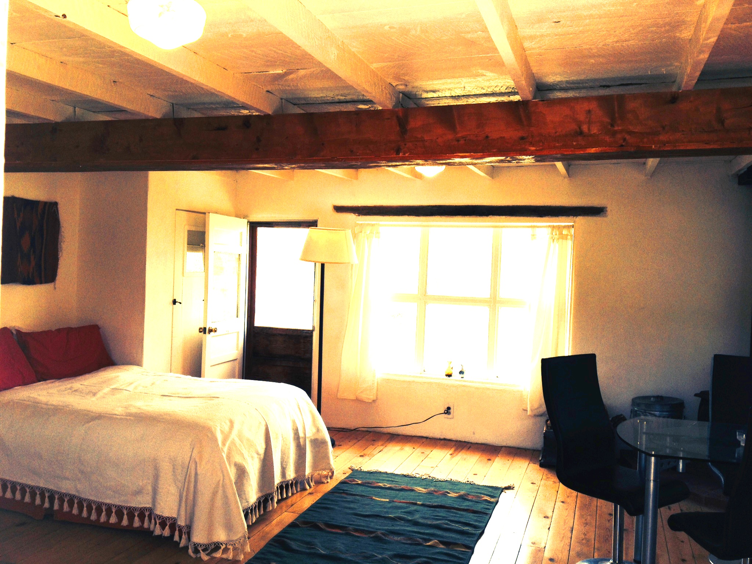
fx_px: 760
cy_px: 282
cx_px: 376
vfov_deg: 40.7
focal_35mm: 35
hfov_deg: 52.6
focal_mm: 4.28
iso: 50
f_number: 2.4
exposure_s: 1/157
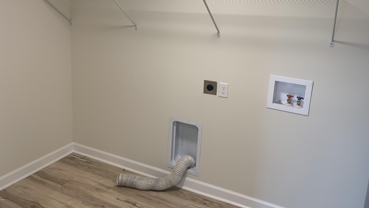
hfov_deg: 66.1
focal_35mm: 29
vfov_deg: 39.6
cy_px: 67
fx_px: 284
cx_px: 183
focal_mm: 4.25
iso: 50
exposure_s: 1/60
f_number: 1.8
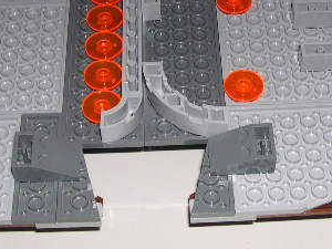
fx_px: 777
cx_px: 199
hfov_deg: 24.1
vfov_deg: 18.1
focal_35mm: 81
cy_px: 54
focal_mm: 8
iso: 100
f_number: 7.6
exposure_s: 1/60
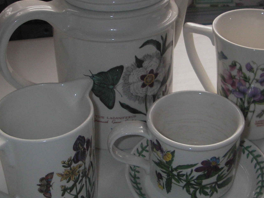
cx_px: 133
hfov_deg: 33.2
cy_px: 86
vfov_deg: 25.2
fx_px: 442
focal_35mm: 58
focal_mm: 6.3
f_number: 3.3
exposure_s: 1/30
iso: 100
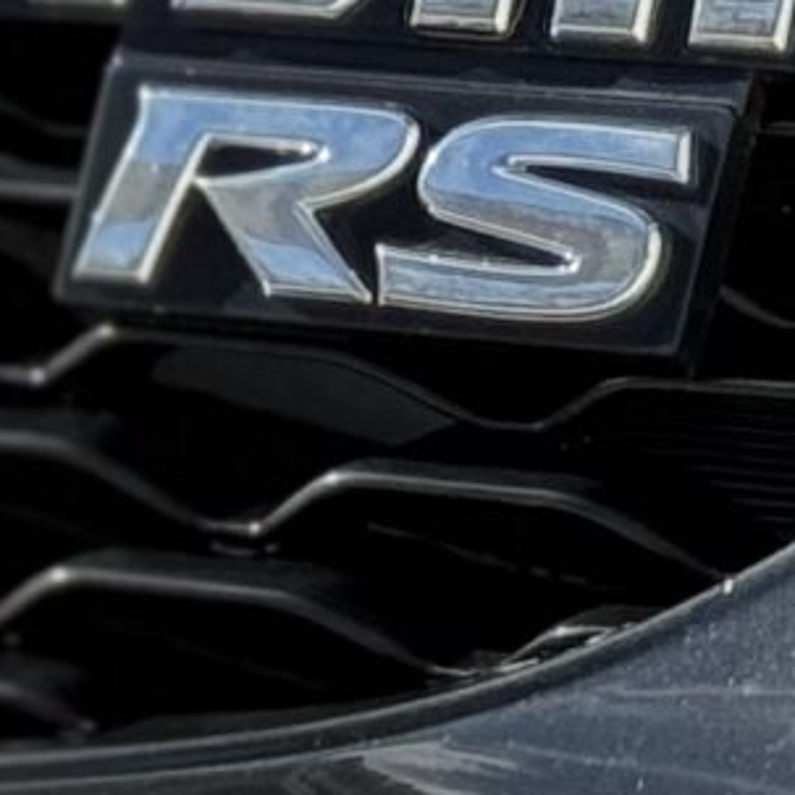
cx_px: -1451
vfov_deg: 4.9
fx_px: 9302
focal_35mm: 358
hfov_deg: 4.7
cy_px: -257
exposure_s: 1/2208
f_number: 1.78
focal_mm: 6.76
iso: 100
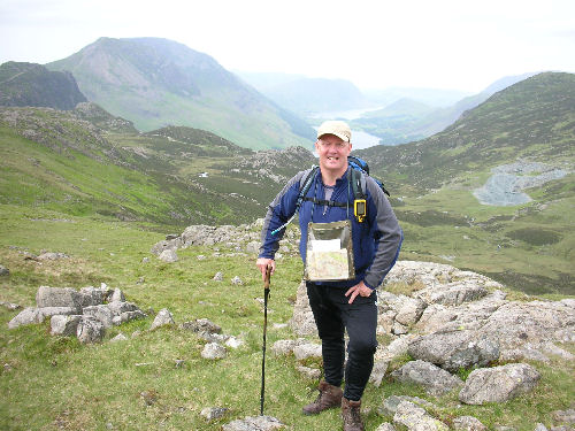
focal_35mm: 35
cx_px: 288
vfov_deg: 40.7
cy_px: 216
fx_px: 581
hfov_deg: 52.6
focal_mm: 5.8
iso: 50
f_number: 3
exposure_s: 1/213
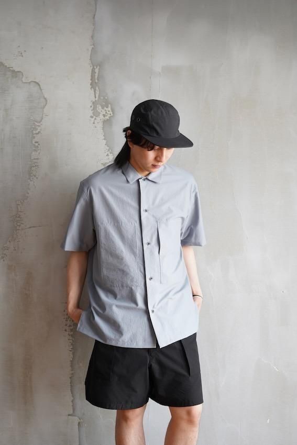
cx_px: 148
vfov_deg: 39.6
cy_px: 222
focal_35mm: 50
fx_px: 618
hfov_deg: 27.0
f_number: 3.5
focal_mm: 50
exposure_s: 1/125
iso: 640
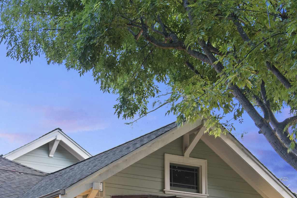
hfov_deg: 23.8
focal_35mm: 85
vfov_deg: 15.4
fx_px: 701
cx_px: 93
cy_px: 244
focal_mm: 34
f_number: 2.8
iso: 125
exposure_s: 30
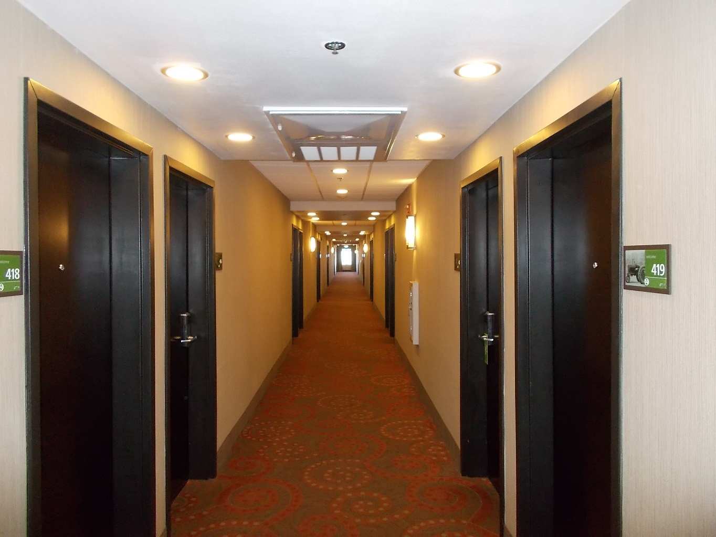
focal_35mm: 26
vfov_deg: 53.1
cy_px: 268
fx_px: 538
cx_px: 358
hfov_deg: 67.3
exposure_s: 1/25
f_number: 3.2
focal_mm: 4.6
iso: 320
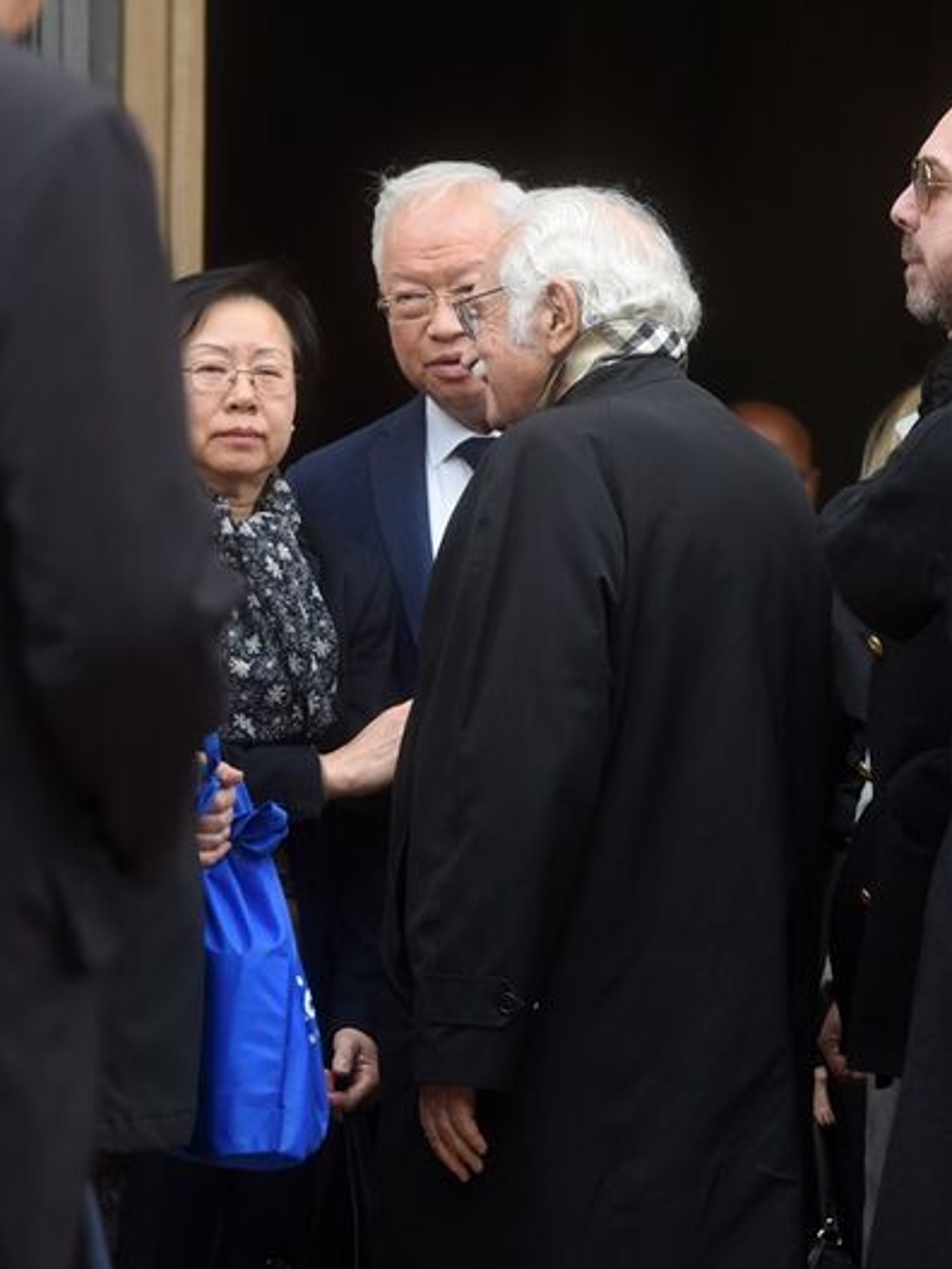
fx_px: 10634
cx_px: 454
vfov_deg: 6.8
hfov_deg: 5.1
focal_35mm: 290
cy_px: 633
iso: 800
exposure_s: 1/640
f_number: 5.6
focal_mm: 200
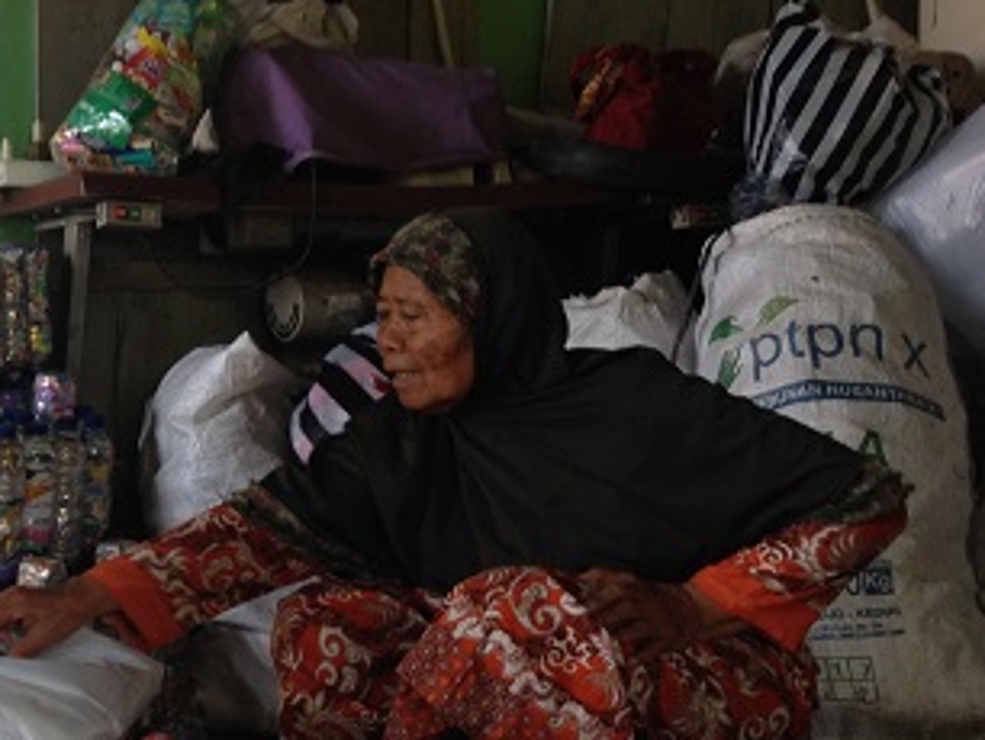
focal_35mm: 70
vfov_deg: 21.0
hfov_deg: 26.4
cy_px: 282
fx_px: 1993
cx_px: 19
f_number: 2.4
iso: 50
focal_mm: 4.12
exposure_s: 1/20
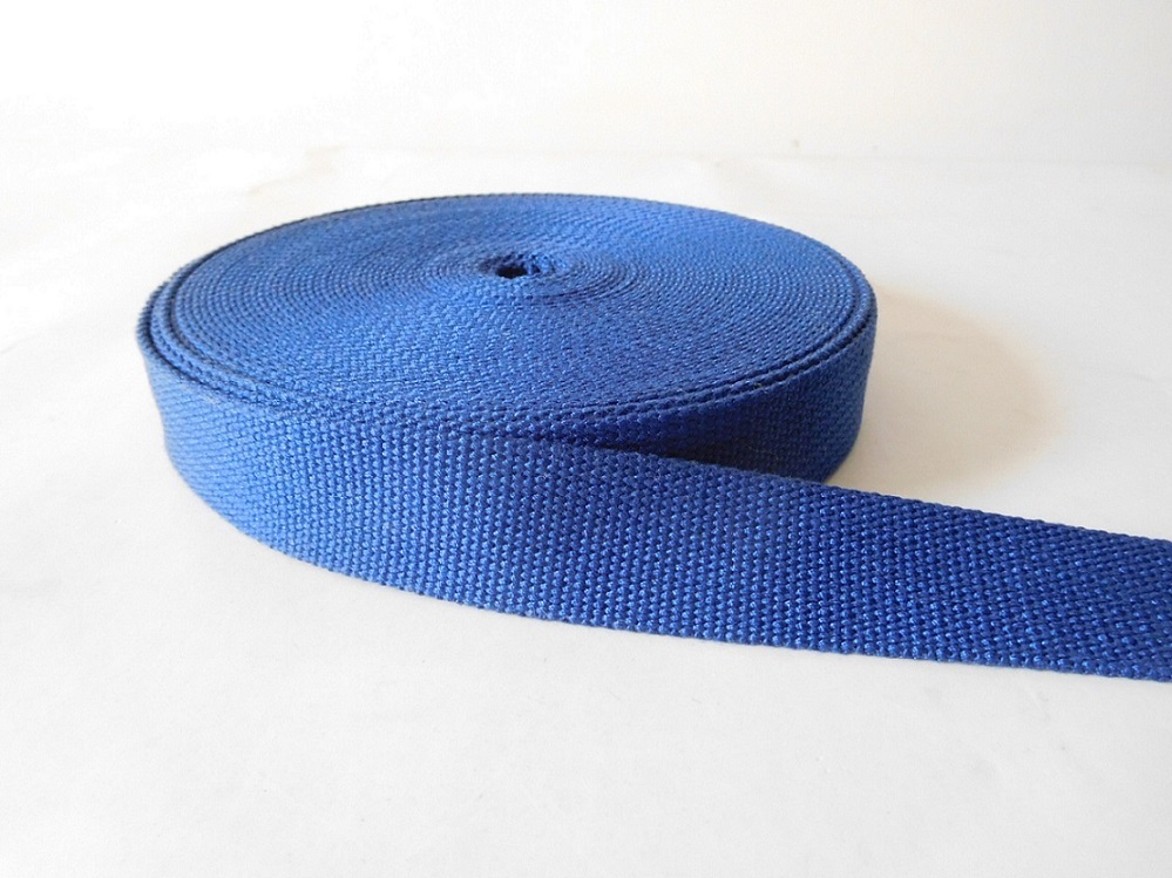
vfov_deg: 54.9
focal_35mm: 25
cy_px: 439
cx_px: 586
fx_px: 846
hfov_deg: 69.4
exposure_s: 1/30
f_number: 3.4
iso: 320
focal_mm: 4.5
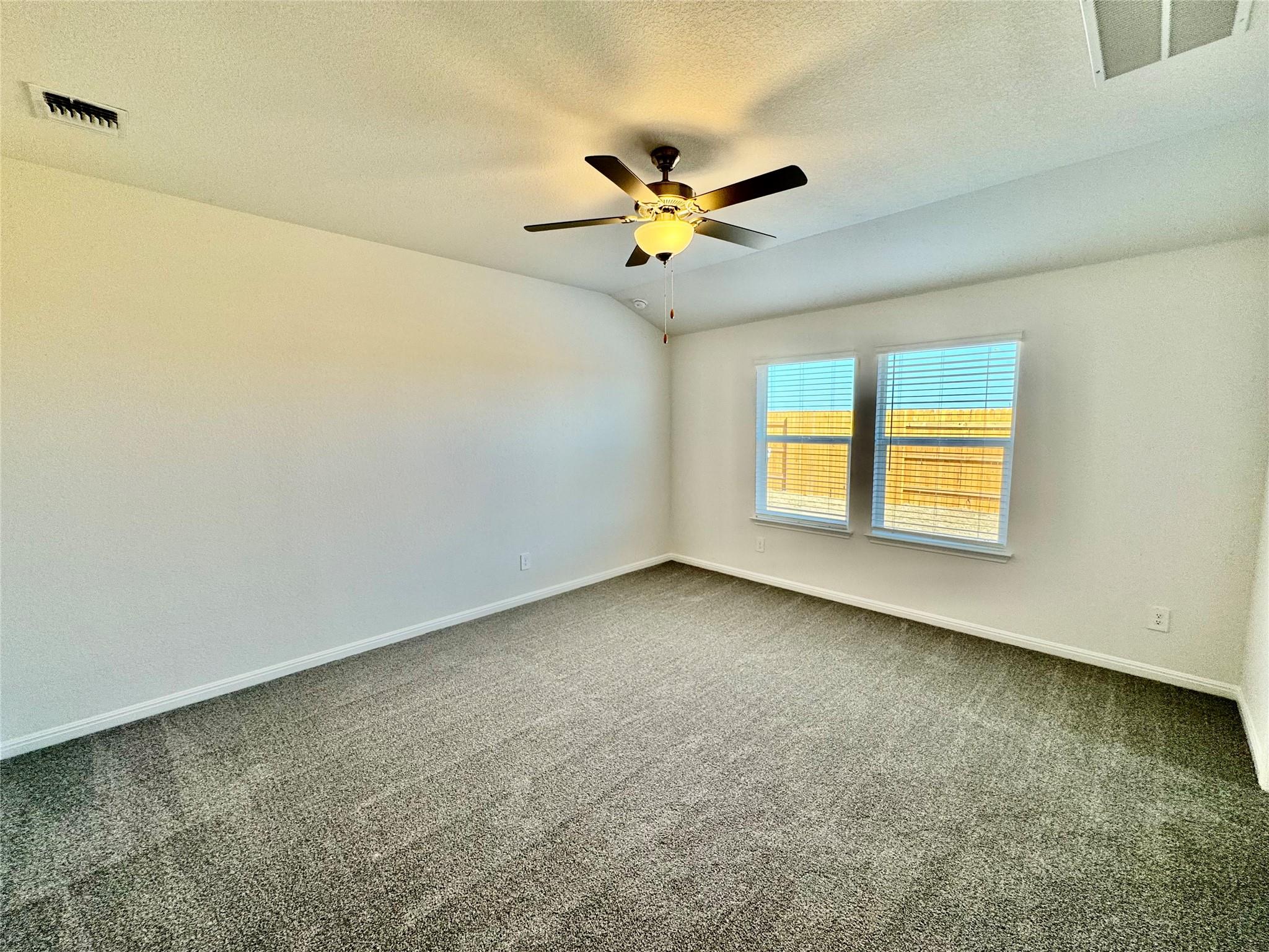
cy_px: 476
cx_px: 634
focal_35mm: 14
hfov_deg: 102.1
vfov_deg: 85.7
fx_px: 513
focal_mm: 2.22
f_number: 2.2
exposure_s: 1/120
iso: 80
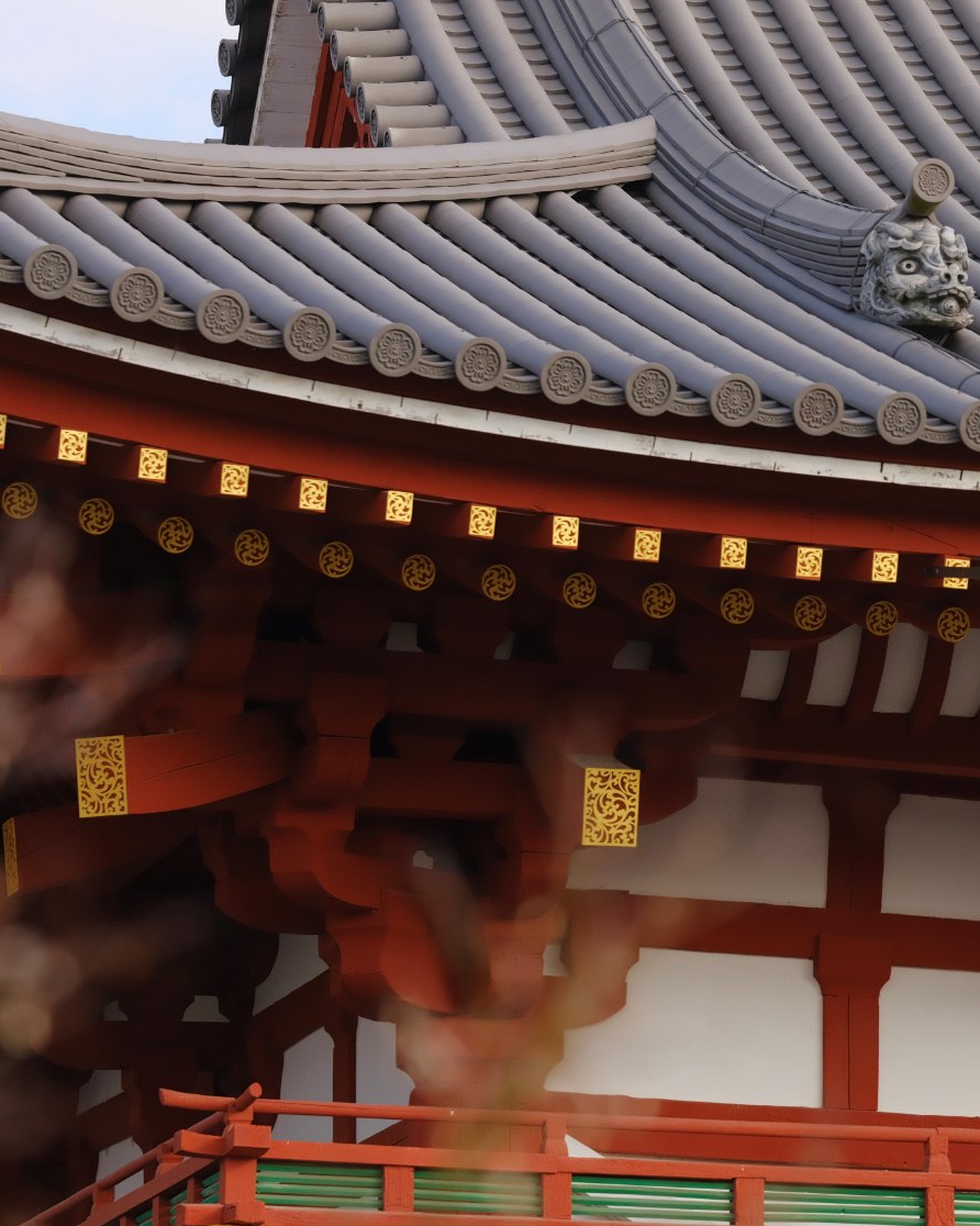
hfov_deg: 7.5
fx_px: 7364
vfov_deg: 9.5
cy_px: 483
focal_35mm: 203
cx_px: 1239
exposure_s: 1/1250
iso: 400
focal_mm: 110
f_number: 4
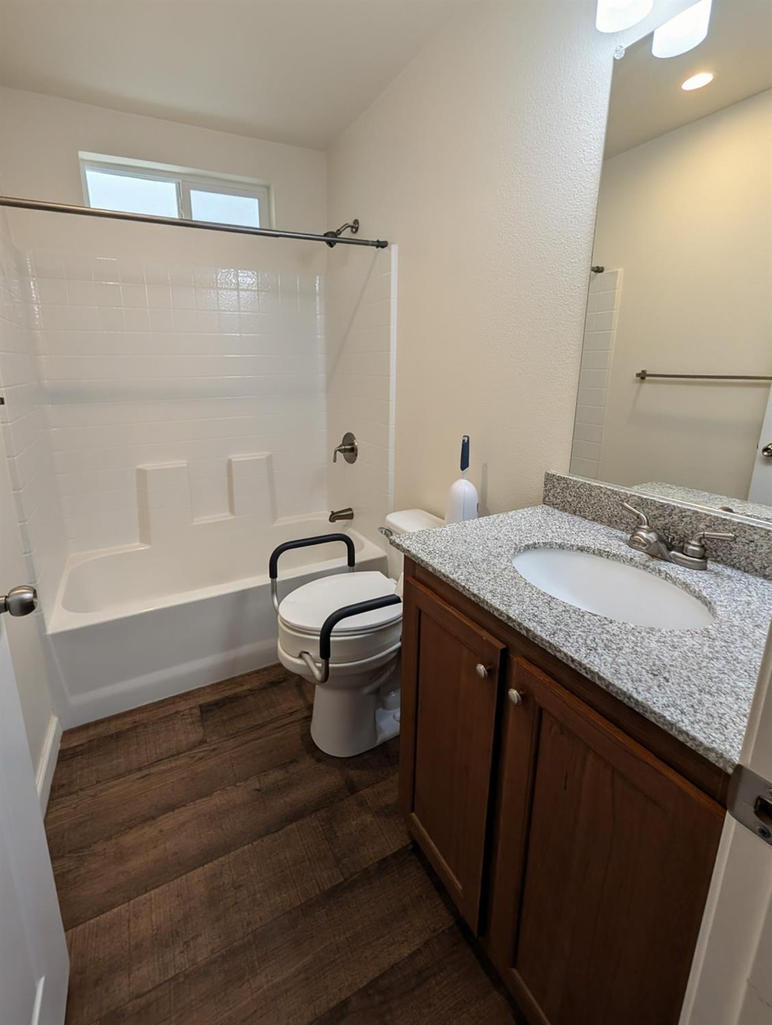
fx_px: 356
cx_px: 386
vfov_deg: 110.4
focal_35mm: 12
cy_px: 512
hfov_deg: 94.7
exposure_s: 1/131
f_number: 1.7
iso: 40
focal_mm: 2.02
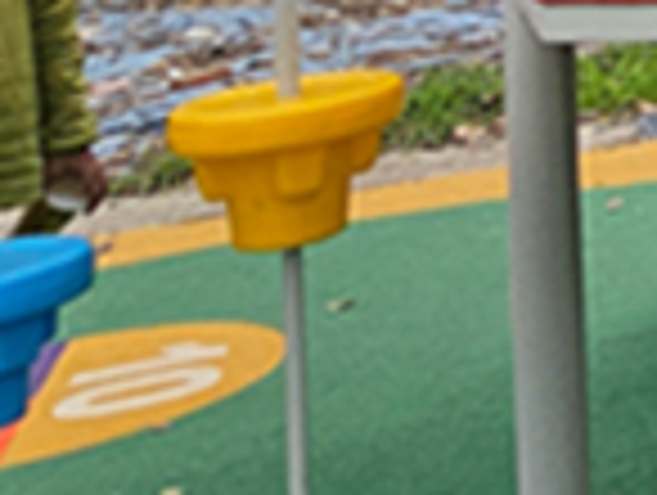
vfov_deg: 14.1
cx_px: 1660
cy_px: -436
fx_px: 1730
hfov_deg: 13.7
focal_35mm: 91
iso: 50
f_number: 2.2
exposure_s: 1/186
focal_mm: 2.2
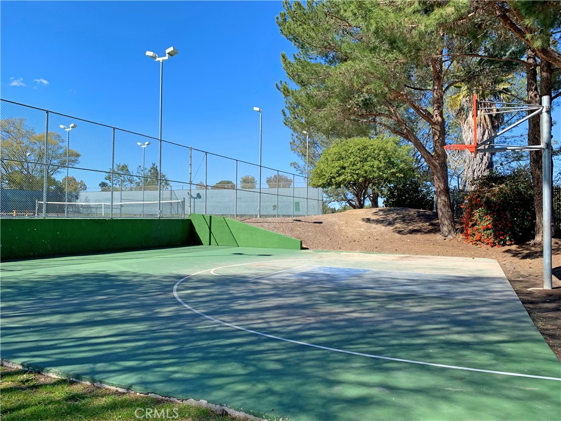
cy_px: 210
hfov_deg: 67.3
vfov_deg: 53.1
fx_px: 421
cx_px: 280
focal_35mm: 26
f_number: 1.8
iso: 25
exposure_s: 1/1427
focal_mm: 4.25
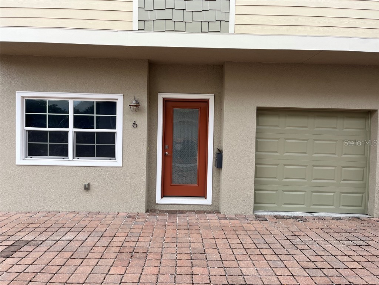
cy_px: 142
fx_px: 285
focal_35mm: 26
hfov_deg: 67.3
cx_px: 190
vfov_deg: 53.1
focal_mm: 5.1
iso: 50
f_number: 1.6
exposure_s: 1/642
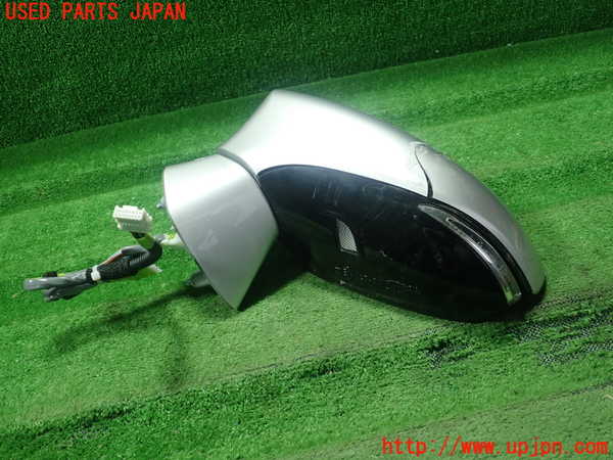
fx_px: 531
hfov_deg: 60.0
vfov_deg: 46.8
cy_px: 230
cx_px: 306
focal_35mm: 30
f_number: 2.3
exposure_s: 1/125
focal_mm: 5.5
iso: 400
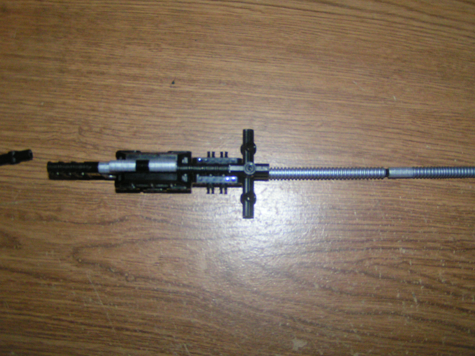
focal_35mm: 41
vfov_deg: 35.1
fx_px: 563
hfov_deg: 45.8
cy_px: 173
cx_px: 252
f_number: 2.8
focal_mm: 5.8
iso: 200
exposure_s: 1/40
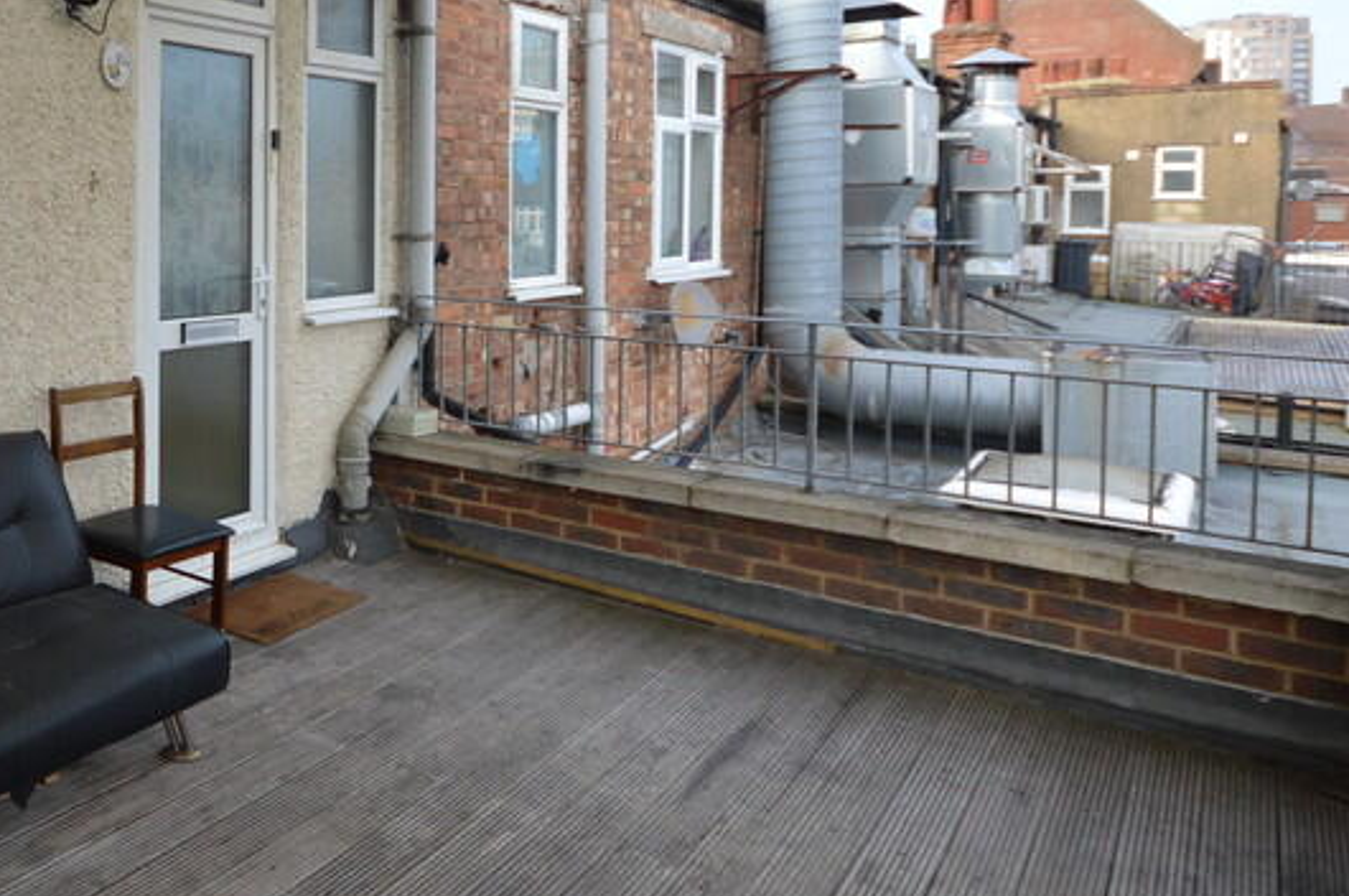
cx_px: 255
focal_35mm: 29
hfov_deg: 58.4
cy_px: 233
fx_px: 1085
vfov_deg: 43.5
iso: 400
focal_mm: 10
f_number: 5.6
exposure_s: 1/125
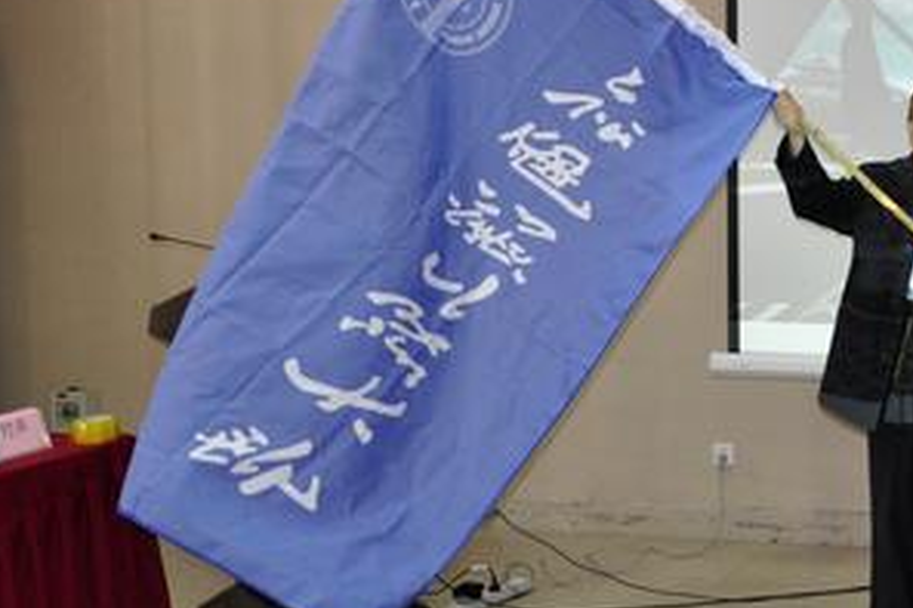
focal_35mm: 67
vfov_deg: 20.2
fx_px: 1698
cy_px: 224
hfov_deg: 28.3
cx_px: 913
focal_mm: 22
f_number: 3.8
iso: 800
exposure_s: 1/60
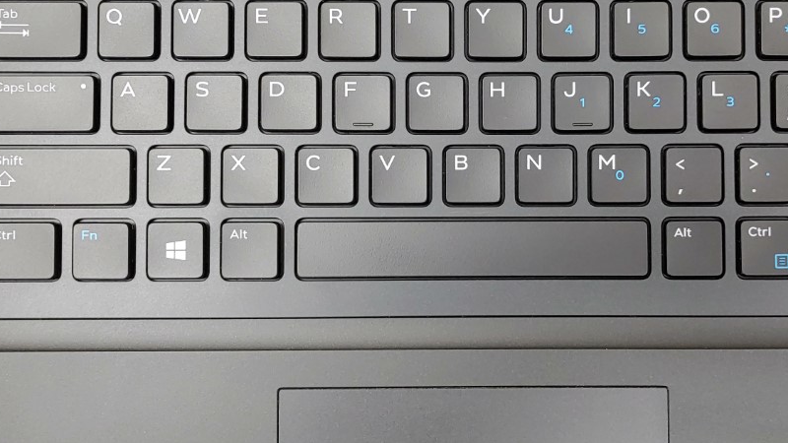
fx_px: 1066
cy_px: 214
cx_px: 505
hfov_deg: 40.2
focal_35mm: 51
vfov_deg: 23.5
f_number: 1.8
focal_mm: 4.36
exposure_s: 1/120
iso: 100
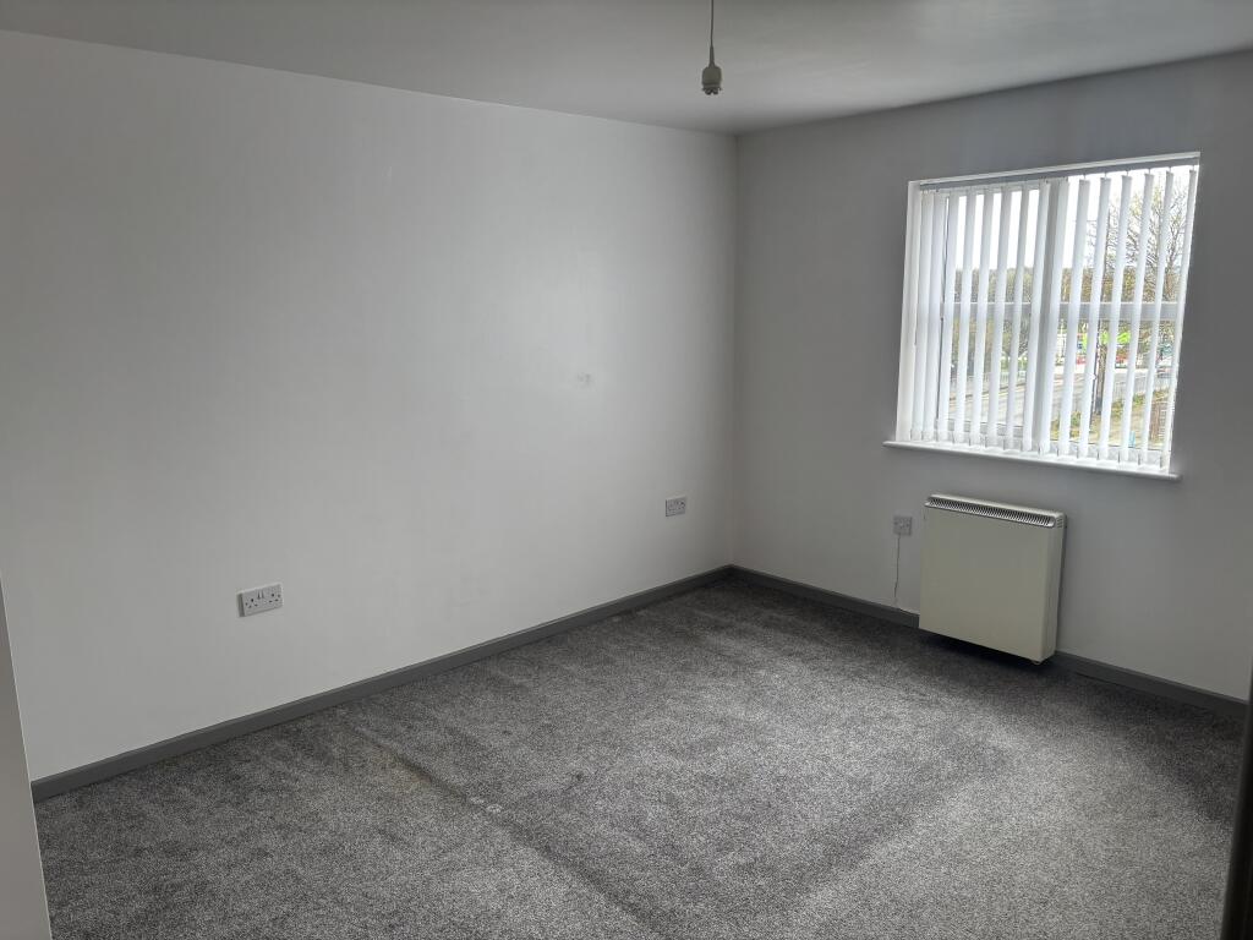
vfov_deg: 53.1
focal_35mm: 26
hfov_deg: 67.3
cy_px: 470
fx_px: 941
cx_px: 626
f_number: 1.6
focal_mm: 5.96
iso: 64
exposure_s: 1/100
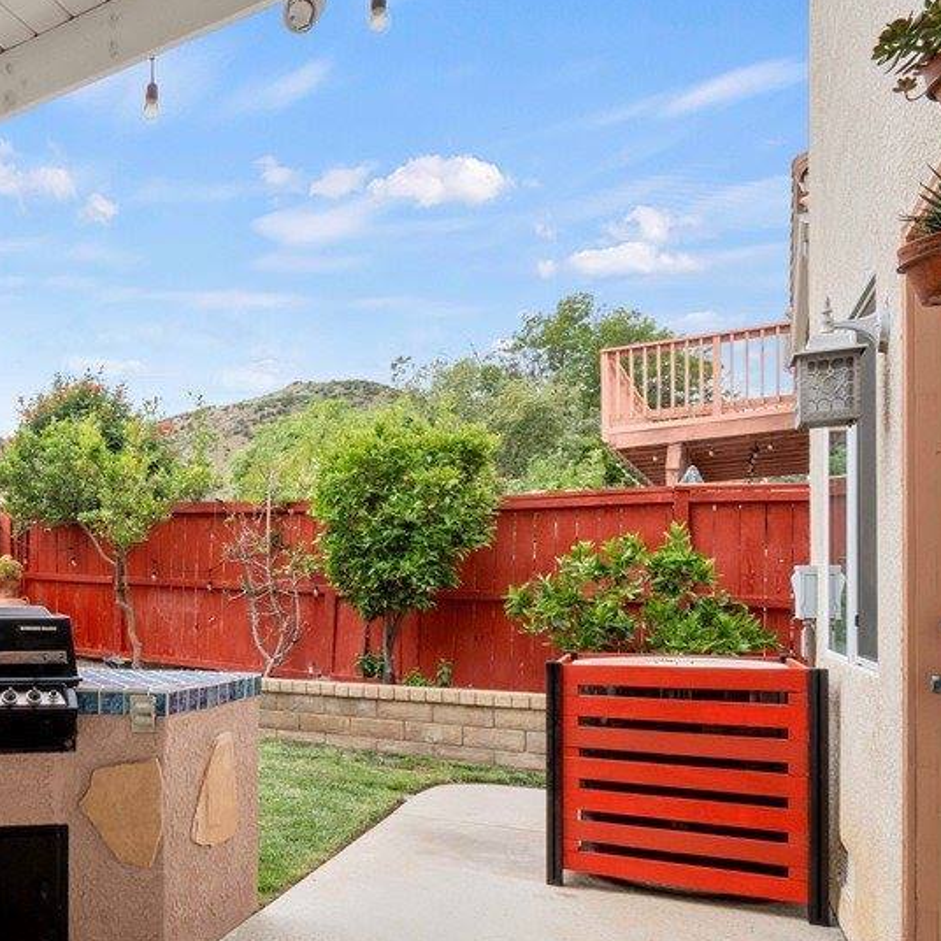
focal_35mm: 27
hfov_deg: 51.1
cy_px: 609
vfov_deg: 58.0
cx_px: 67
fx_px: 830
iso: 200
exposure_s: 1/125
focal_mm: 8
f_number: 9
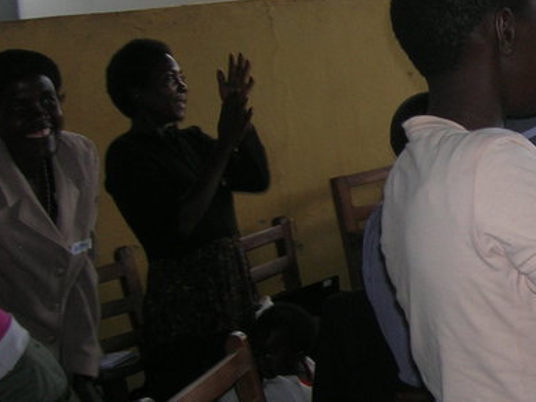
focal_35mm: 89
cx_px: 648
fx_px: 1378
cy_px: 204
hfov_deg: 20.5
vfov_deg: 16.6
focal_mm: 5.7
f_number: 2.9
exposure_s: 1/60.1
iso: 50
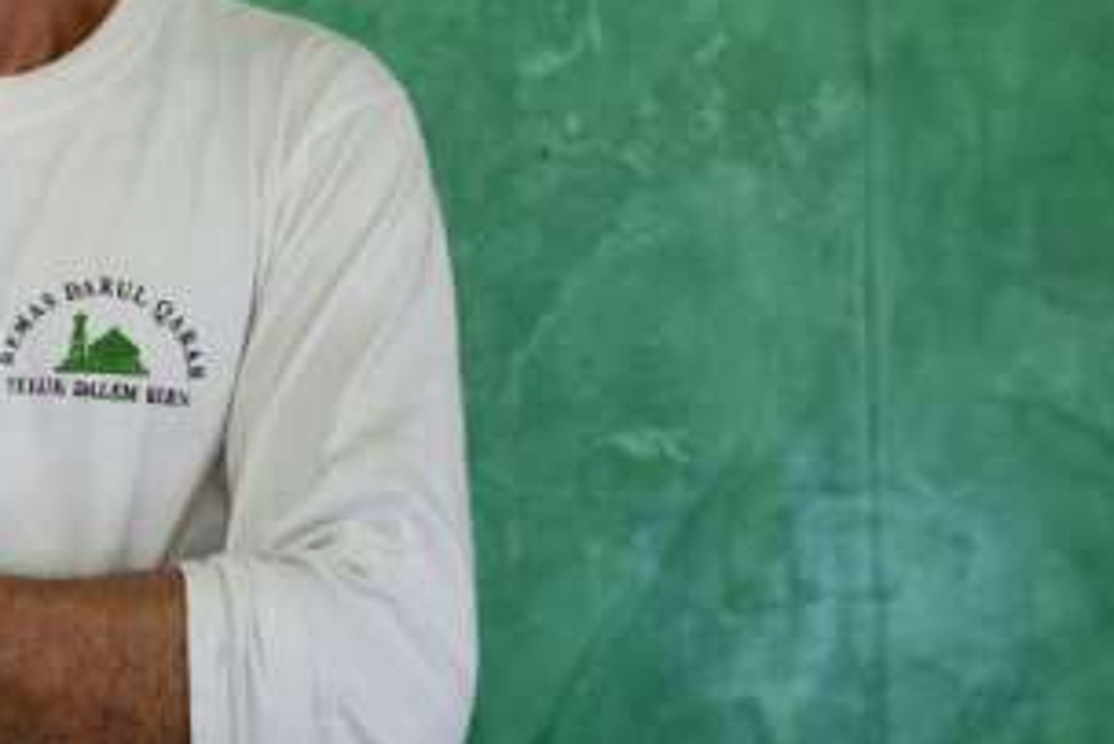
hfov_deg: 21.7
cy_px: -202
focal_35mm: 92
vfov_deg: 14.3
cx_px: 132
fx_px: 2848
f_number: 3.2
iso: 100
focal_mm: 35
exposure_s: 1/60
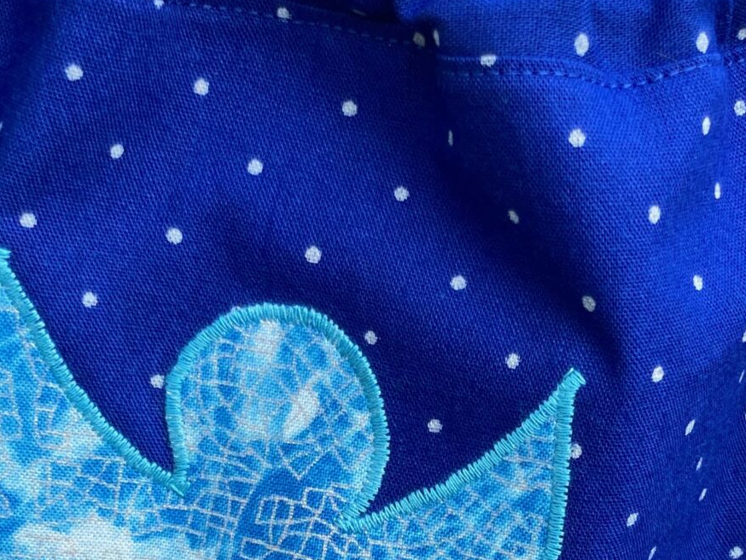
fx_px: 1768
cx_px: 422
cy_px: 521
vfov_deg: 17.7
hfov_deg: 23.8
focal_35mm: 82
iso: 32
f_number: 1.8
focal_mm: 3.99
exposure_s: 1/121
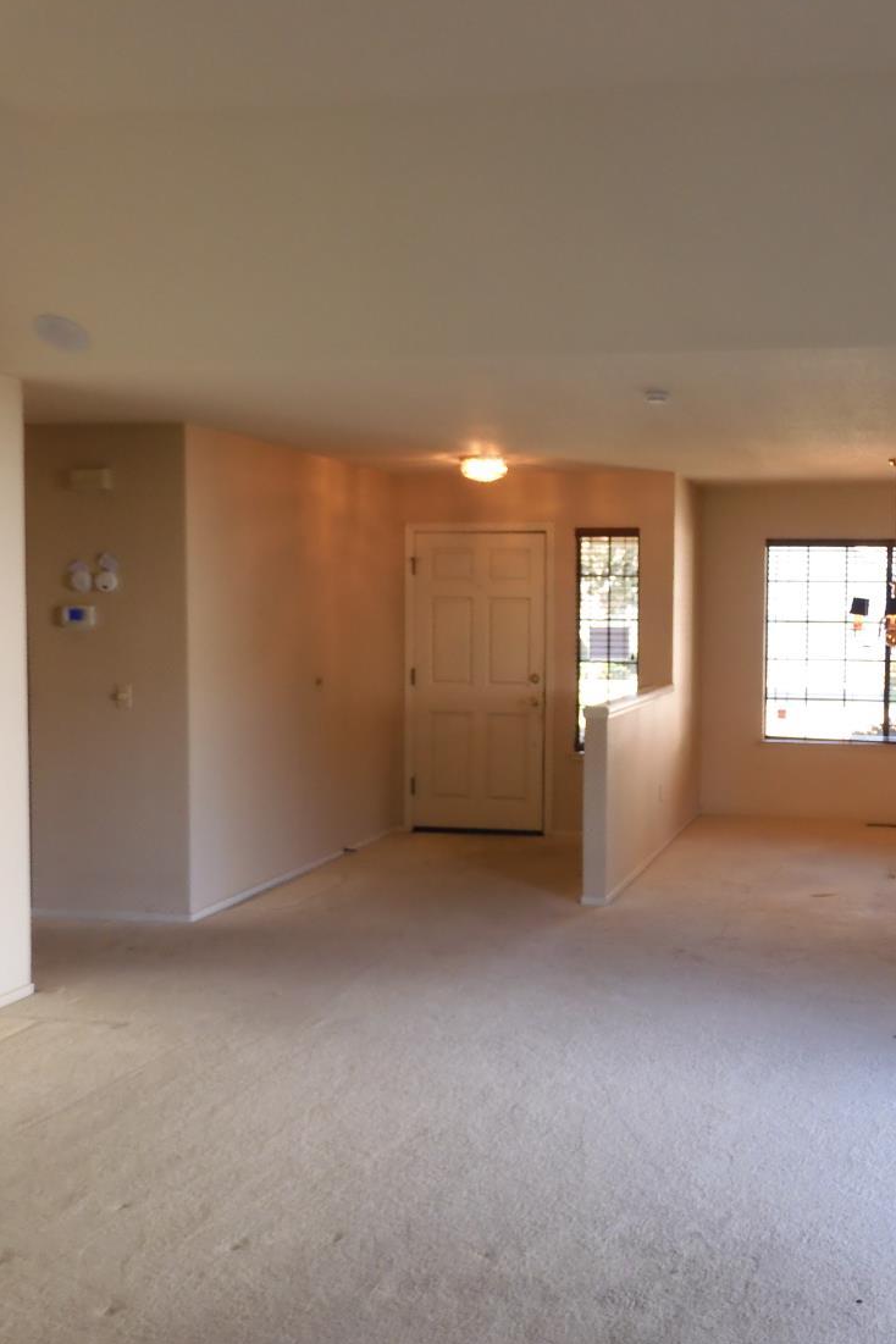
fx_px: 1269
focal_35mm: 34
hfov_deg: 37.8
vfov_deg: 55.8
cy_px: 676
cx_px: 680
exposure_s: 1/30
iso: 160
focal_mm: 4.3
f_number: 3.4
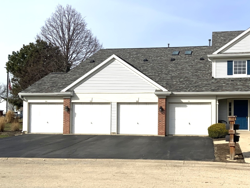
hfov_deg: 45.0
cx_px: 170
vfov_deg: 35.1
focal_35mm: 41
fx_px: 296
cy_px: 107
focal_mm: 3
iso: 20
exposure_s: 1/3534
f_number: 1.8
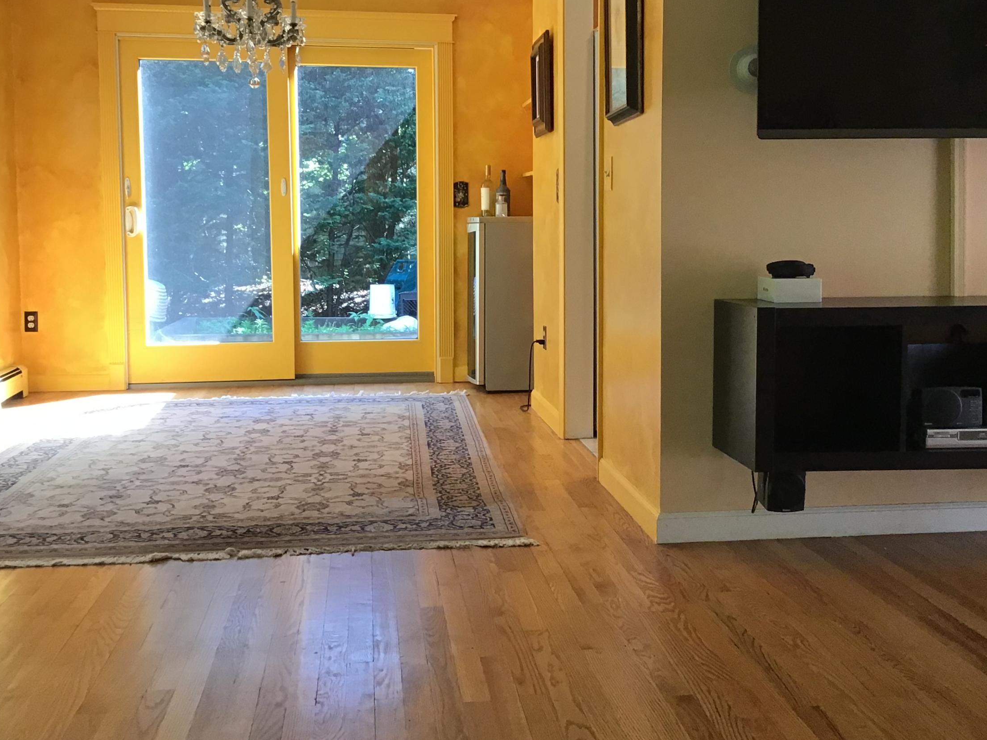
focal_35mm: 42
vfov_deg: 34.3
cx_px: 530
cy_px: 313
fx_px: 1198
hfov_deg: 44.8
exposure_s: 1/30
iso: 40
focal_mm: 3.3
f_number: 2.4
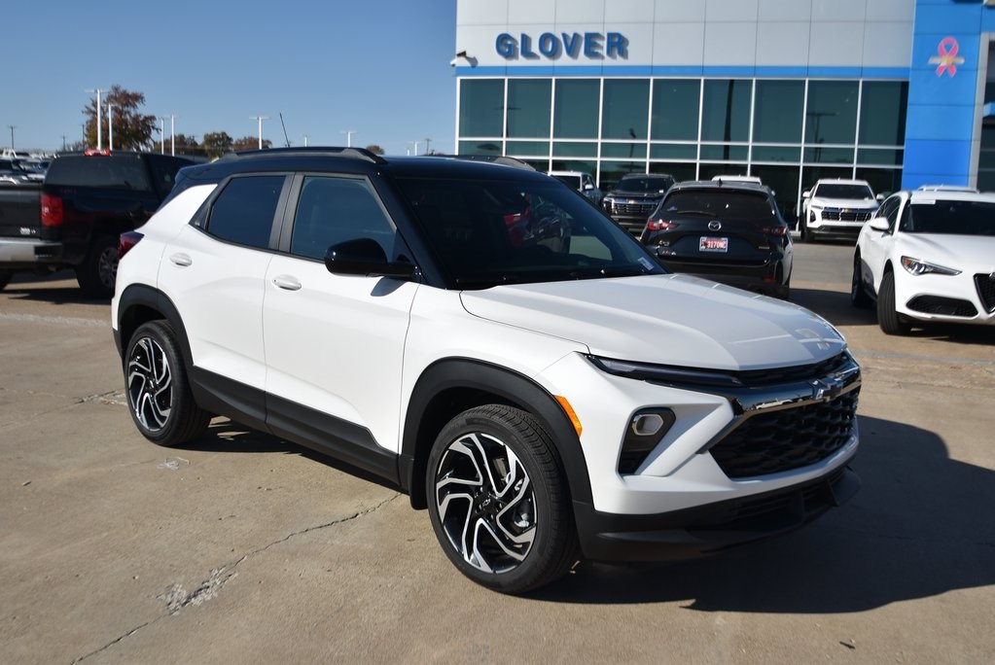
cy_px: 332
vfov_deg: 36.9
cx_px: 498
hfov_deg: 53.1
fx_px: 996
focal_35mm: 36
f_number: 4.5
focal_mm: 24
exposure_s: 1/1250
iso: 100
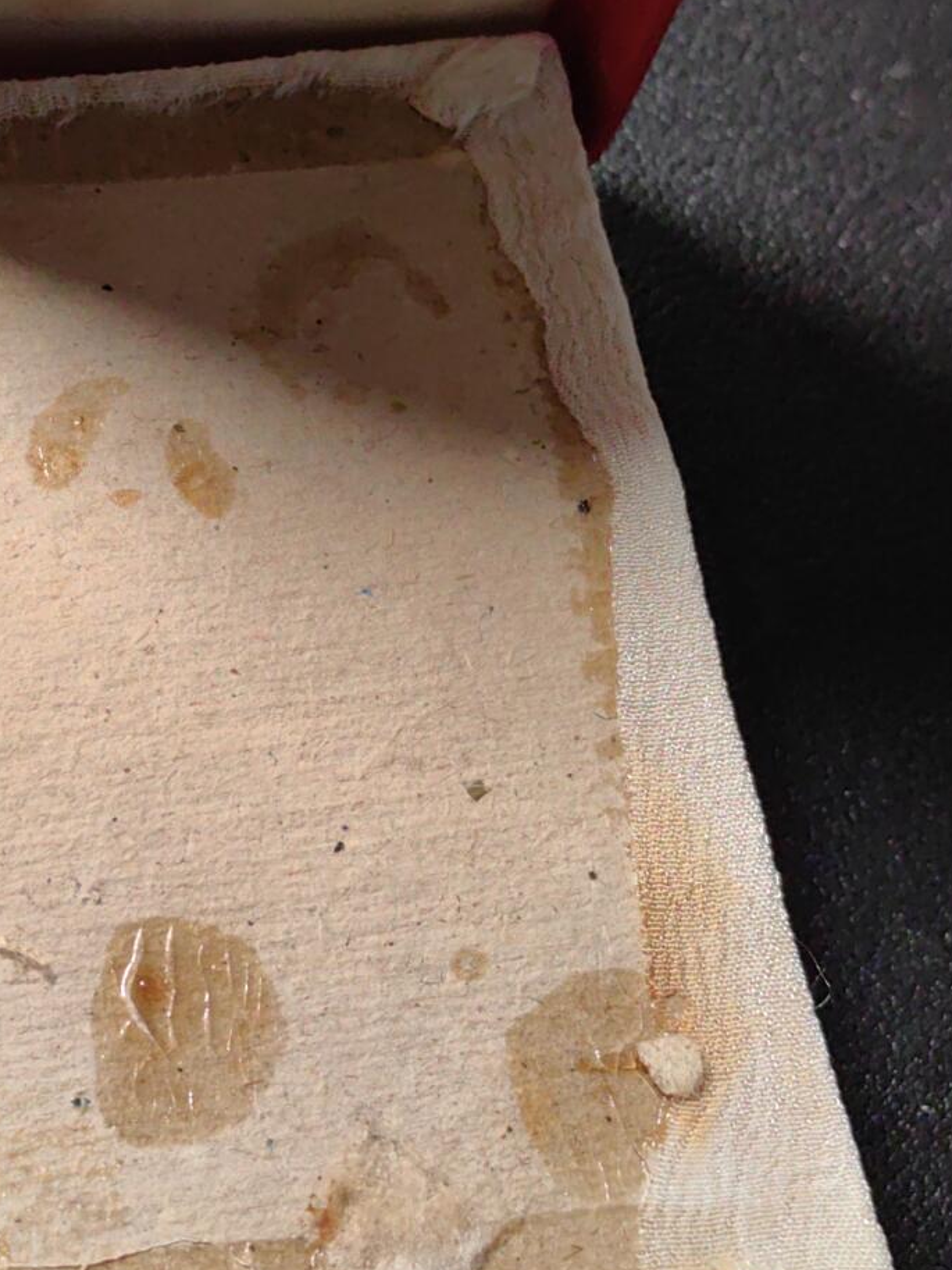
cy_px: 490
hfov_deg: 21.2
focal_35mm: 69
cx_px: 264
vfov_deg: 28.1
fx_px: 2530
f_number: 2
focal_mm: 5.75
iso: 100
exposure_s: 1/72.1
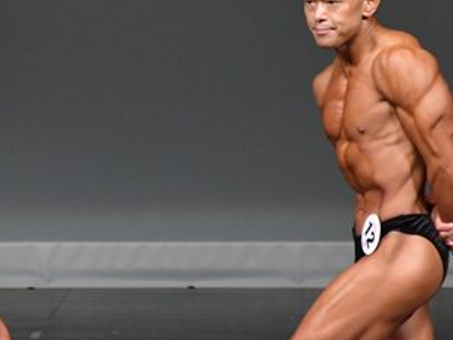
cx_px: 46
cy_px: 232
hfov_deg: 2.1
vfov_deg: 1.6
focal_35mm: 929
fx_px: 12162
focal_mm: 250
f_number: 5.6
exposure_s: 1/400
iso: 4000
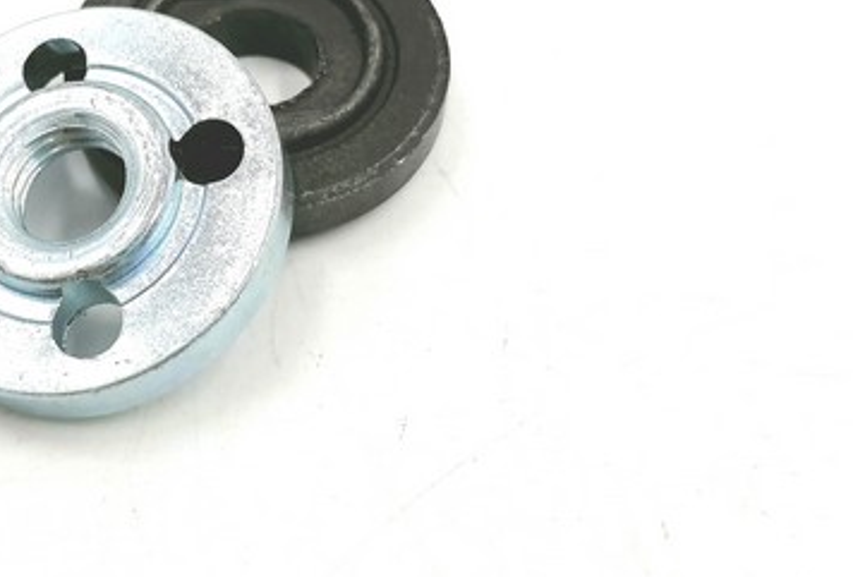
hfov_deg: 33.6
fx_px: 1394
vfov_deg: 22.9
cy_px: 77
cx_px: 194
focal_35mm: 58
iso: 50
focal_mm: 5.3
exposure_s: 1/196
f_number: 1.8
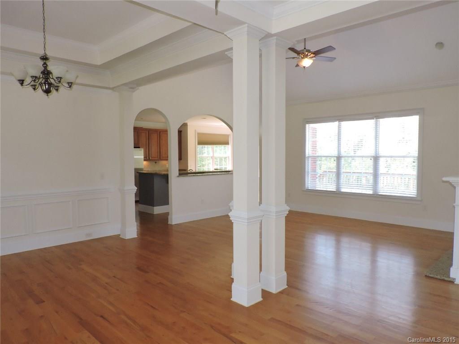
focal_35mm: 24
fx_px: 318
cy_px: 172
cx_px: 230
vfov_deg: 56.8
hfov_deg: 71.6
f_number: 6.6
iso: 320
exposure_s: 1/25
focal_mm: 4.3
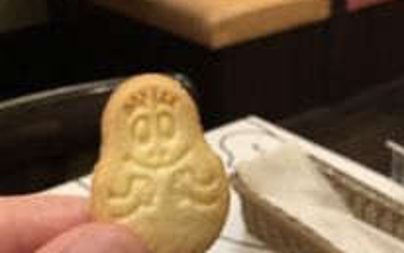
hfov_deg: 28.6
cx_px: 179
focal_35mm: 72
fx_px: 793
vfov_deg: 18.1
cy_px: 100
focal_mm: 3.99
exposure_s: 1/25
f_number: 1.8
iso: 40
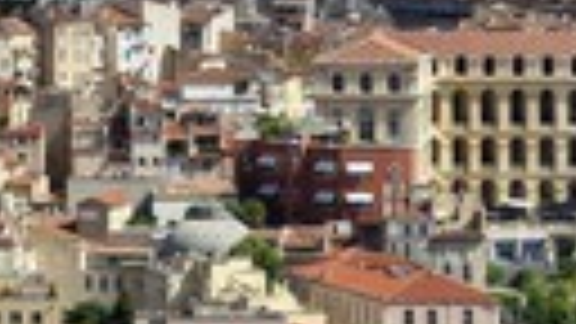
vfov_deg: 1.8
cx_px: 58
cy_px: 220
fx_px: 10477
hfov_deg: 3.1
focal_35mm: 686
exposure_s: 1/500
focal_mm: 200
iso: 200
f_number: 10
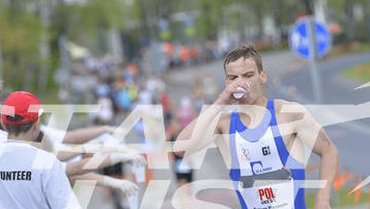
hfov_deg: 7.0
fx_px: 3042
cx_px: 205
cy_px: 162
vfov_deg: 3.9
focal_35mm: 310
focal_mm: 165
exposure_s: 1/2500
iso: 400
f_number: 4
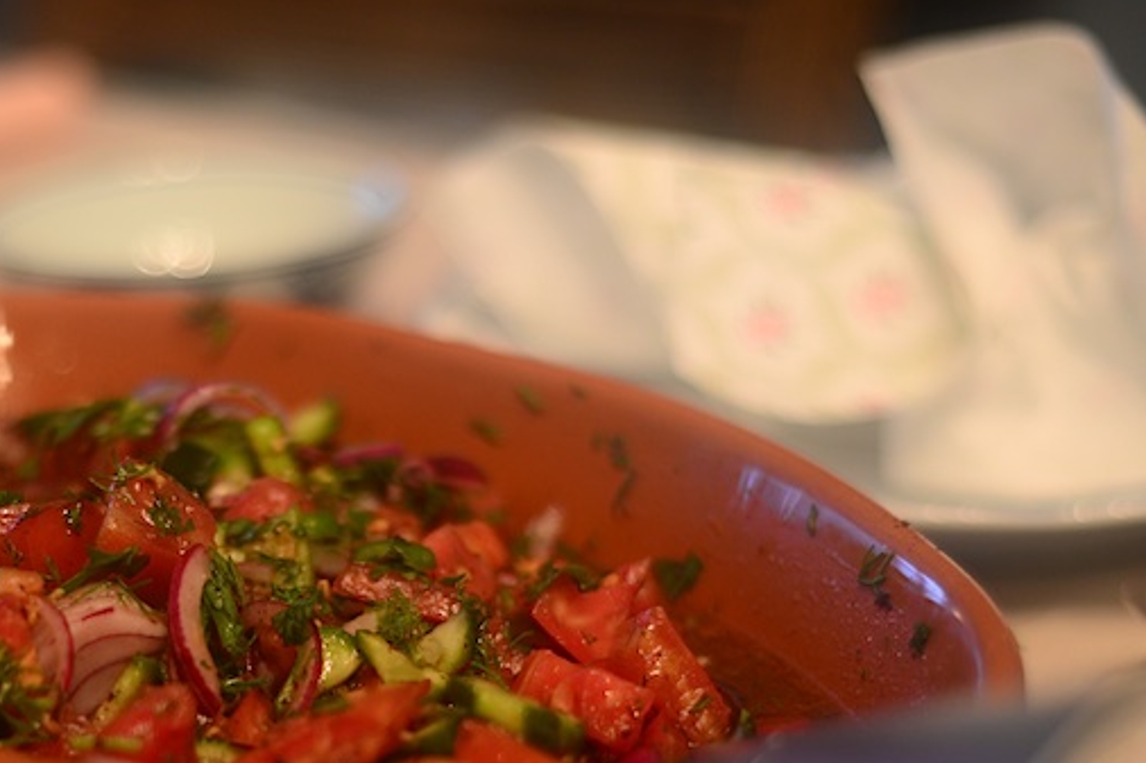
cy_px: 672
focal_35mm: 89
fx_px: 2832
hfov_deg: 22.7
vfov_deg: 15.2
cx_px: 353
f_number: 1.8
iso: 400
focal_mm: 50
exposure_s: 1/40
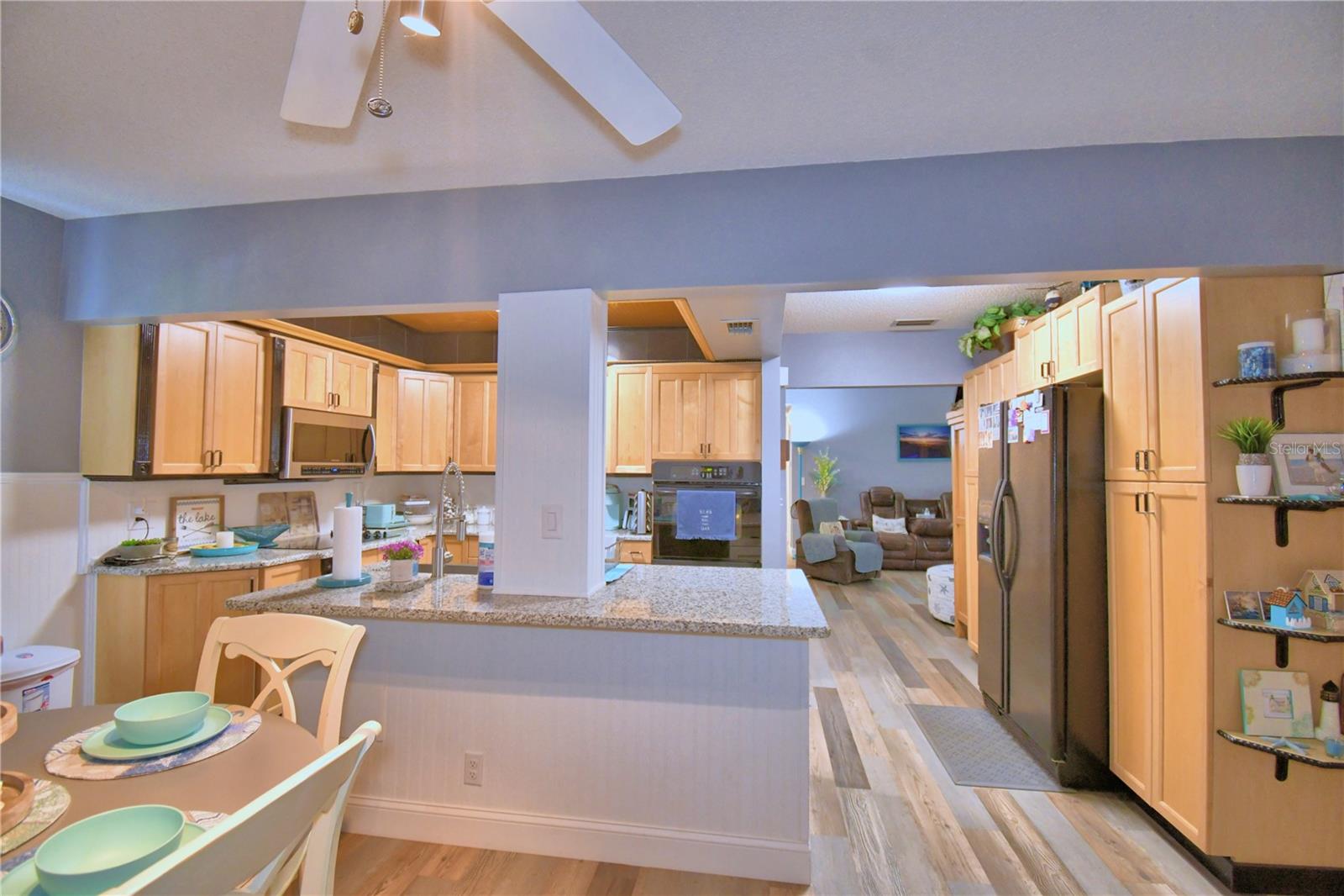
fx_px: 560
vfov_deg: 77.3
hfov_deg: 100.4
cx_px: 672
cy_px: 448
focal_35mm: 15
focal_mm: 10
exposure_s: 1/30
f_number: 4.5
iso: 1250
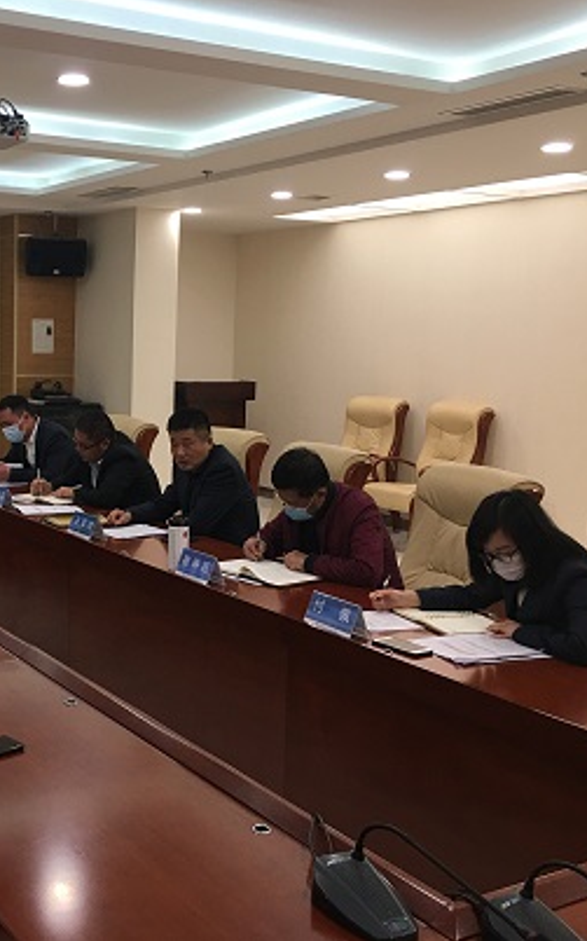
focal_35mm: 42
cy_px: 463
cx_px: 96
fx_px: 1076
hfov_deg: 29.6
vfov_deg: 47.2
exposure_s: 1/33
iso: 50
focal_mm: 4.15
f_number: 2.2
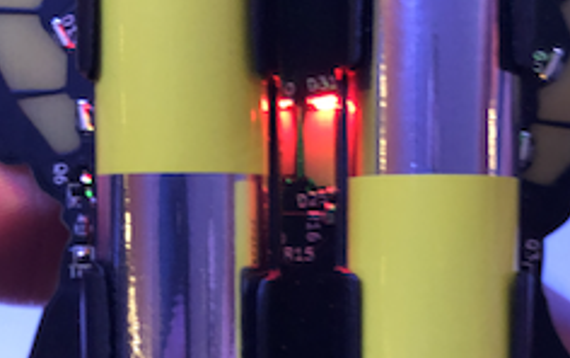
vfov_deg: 19.4
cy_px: 253
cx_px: 345
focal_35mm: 67
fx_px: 1042
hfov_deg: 30.5
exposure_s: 1/4
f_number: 1.8
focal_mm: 3.99
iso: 100
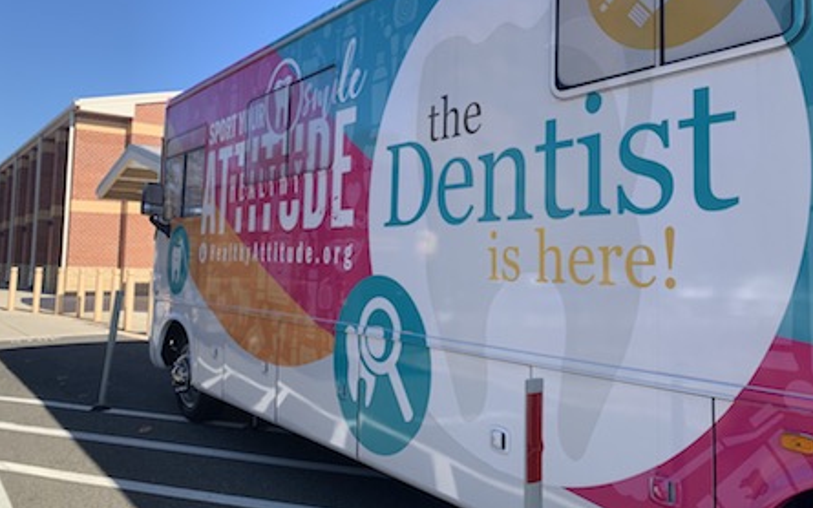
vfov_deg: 40.4
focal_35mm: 31
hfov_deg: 61.2
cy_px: 209
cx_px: 409
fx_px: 687
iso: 25
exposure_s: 1/1205
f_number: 1.8
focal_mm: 4.25
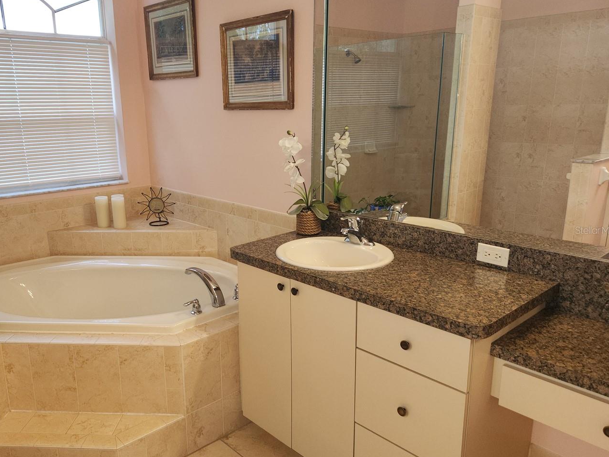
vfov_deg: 48.2
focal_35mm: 29
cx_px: 237
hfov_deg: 61.0
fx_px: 510
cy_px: 230
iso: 50
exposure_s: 1/60
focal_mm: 5.4
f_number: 1.8
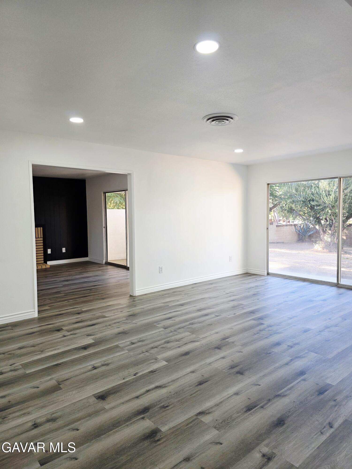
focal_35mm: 23
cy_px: 234
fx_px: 312
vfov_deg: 73.9
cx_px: 176
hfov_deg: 58.9
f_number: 1.7
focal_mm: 6.3
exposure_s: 1/120
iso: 100
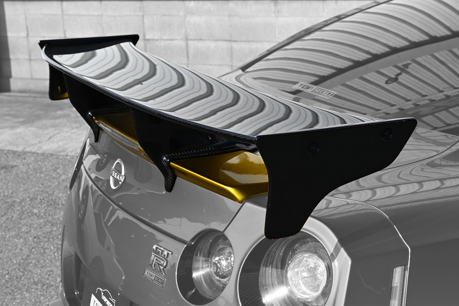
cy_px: 153
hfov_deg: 30.5
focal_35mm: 66
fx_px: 841
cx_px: 230
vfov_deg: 20.6
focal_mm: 66
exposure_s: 1/250
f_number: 11
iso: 200
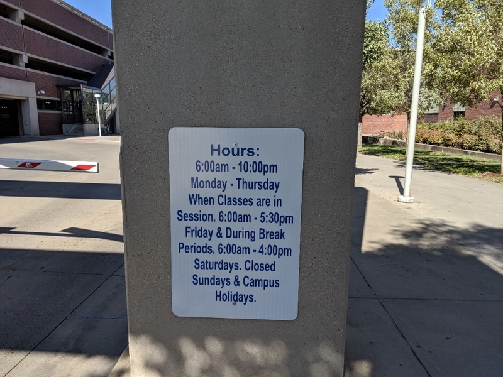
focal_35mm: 27
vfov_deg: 51.4
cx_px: 252
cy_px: 188
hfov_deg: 65.3
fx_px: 392
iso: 54
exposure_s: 1/2132
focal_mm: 4.44
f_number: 1.8
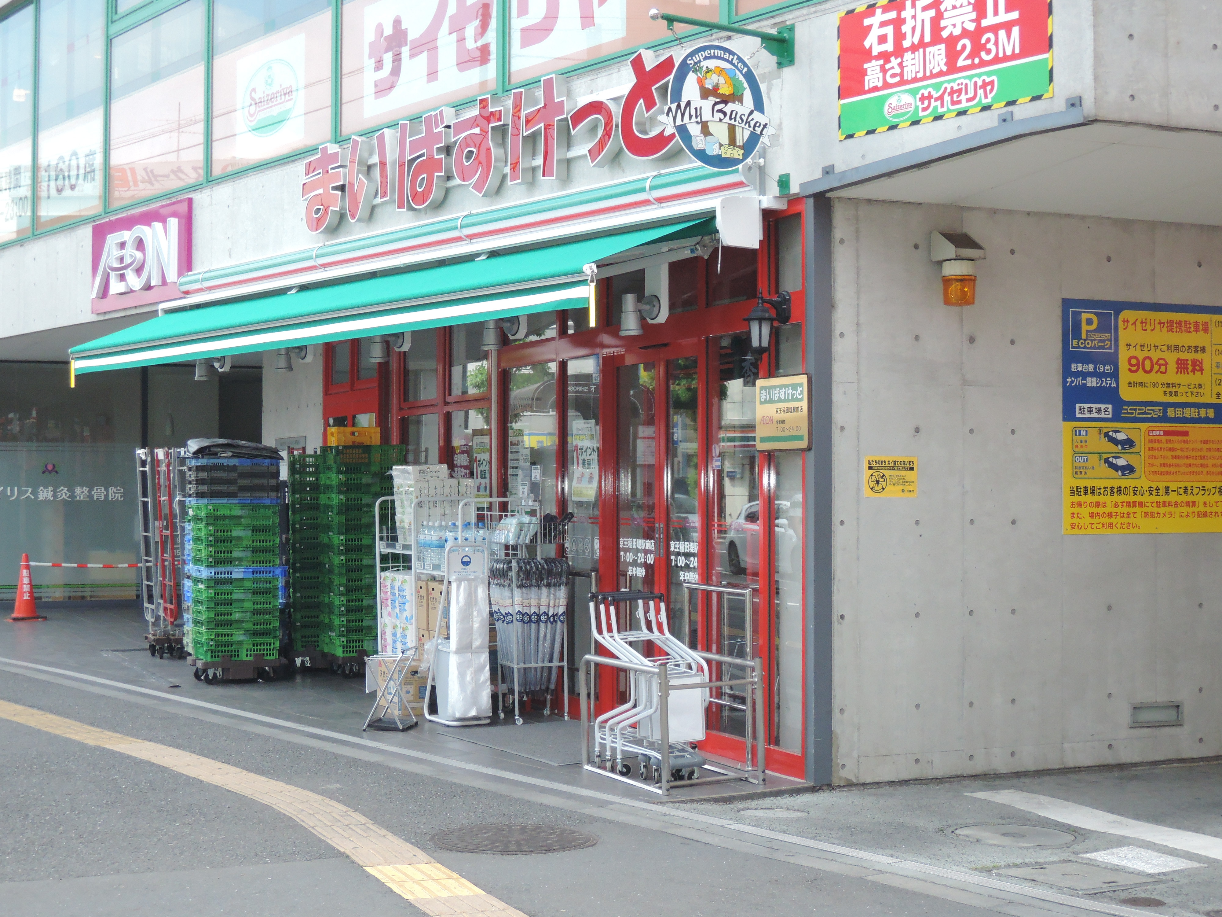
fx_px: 1942
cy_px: 458
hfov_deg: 34.9
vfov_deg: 26.6
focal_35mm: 55
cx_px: 611
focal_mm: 11.8
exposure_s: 1/1000
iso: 800
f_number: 4
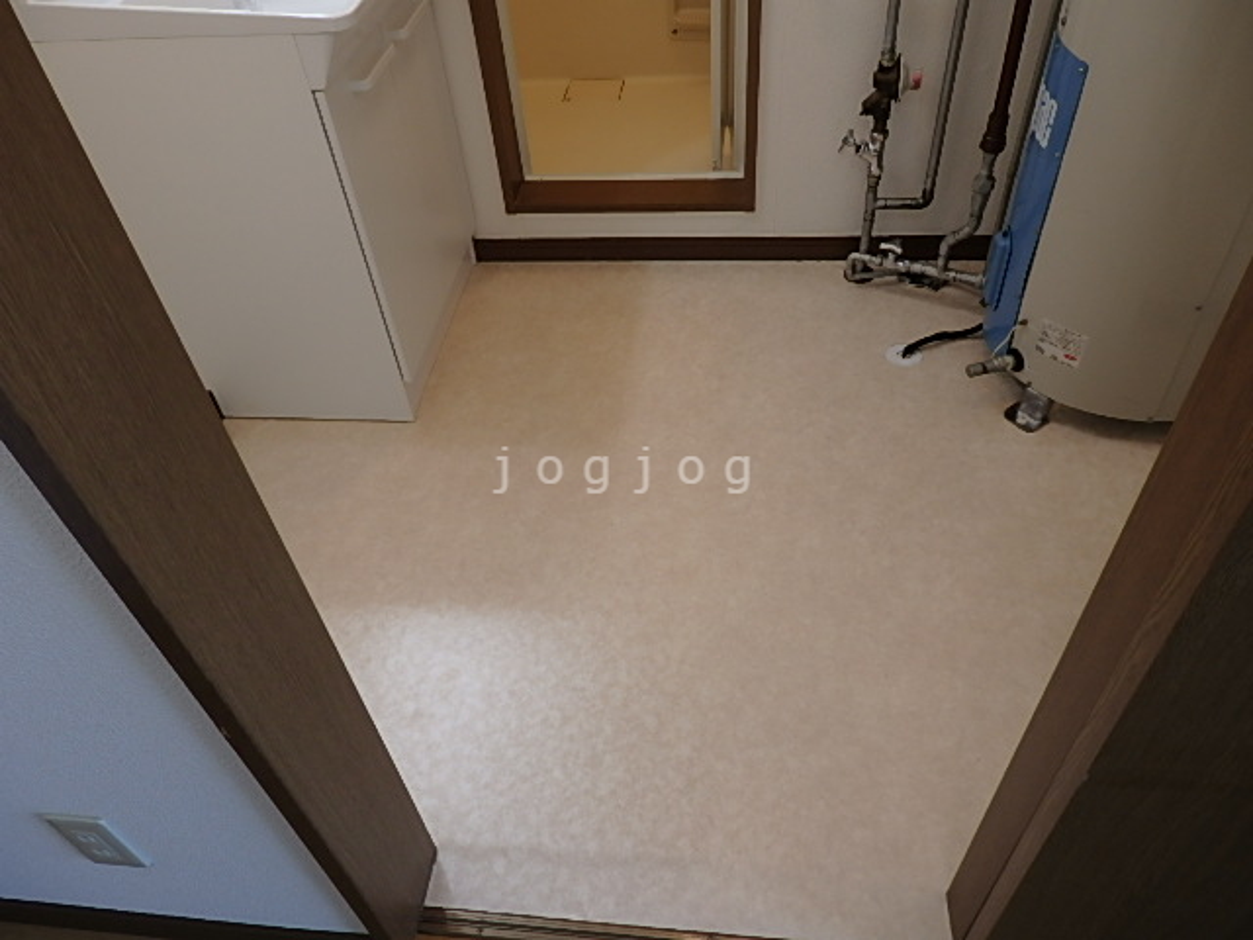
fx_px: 905
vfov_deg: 54.9
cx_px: 626
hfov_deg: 69.4
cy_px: 470
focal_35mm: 25
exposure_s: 1/40
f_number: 3
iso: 125
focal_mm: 4.5
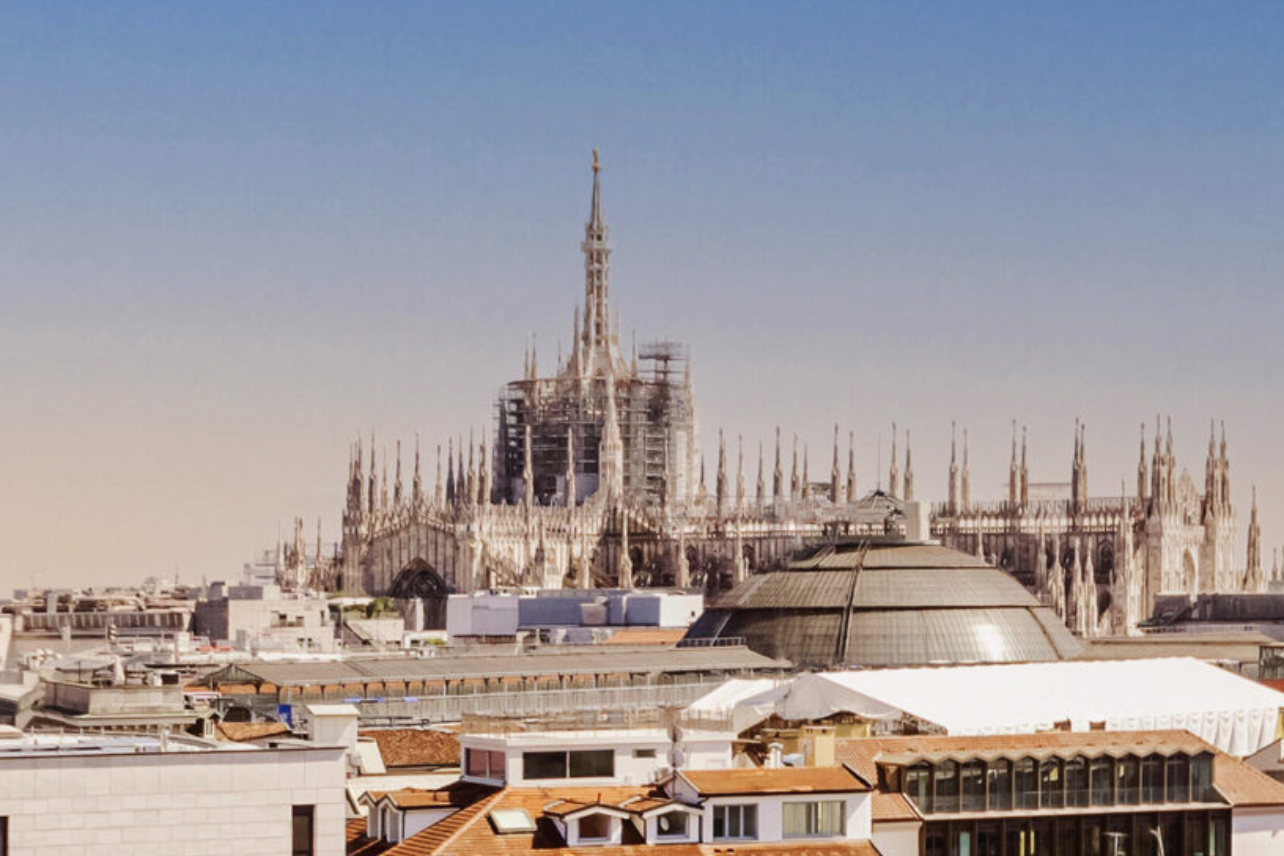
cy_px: 1334
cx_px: 848
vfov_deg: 17.5
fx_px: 2461
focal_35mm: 69
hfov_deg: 29.1
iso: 100
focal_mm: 8.38
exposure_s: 1/1600
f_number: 2.8
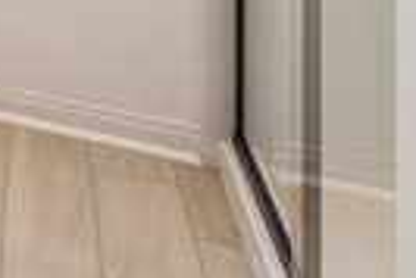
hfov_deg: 16.9
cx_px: -475
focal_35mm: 77
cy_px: -295
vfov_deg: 14.4
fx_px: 891
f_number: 6.3
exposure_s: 1/160
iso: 400
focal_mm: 16
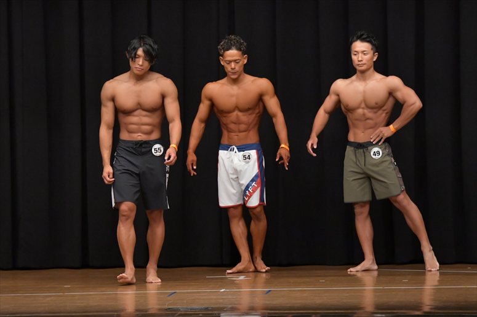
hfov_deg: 8.6
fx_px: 3178
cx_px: 238
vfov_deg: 5.7
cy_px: 158
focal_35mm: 240
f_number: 5.6
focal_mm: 160
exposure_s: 1/400
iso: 6400
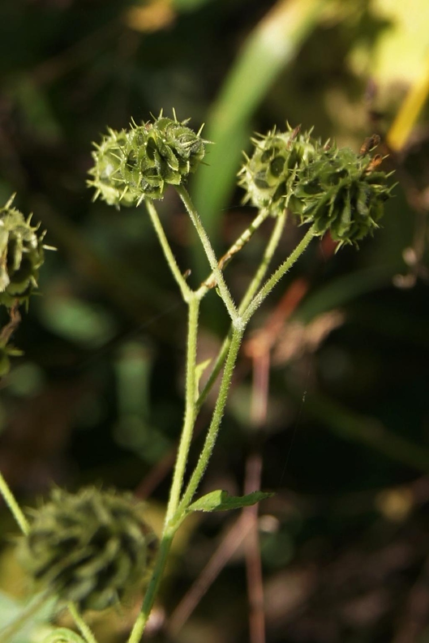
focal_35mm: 52
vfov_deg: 37.8
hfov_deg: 25.8
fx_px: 938
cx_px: 214
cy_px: 322
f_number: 6.3
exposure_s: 1/100
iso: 100
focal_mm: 35
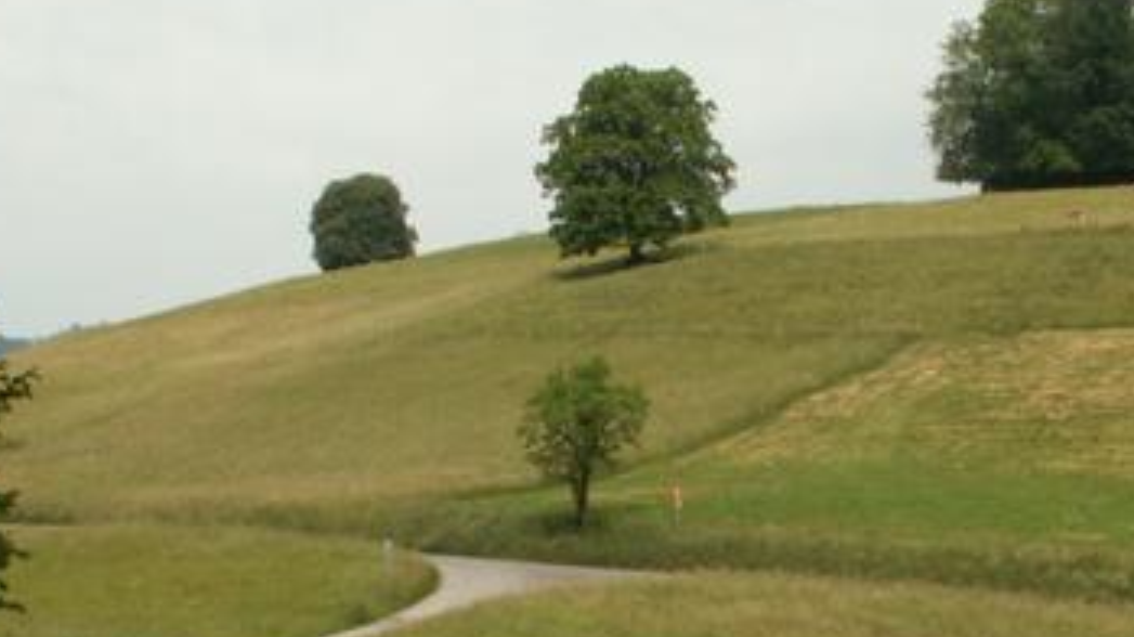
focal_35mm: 70
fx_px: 2104
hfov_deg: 30.0
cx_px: 734
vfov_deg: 17.1
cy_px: 474
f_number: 6.3
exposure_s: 1/200
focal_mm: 5.86
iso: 50
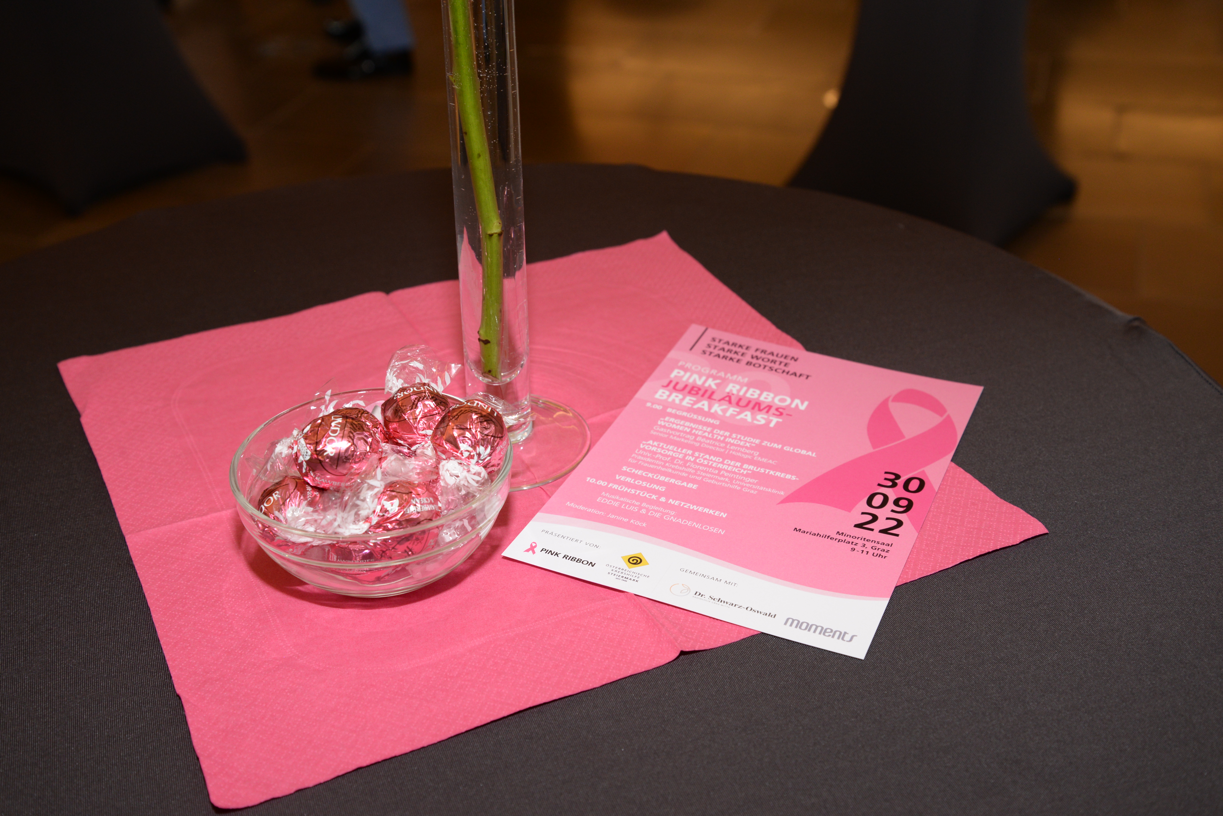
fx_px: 1563
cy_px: 408
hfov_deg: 42.7
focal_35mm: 46
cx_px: 612
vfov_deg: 29.2
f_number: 7.1
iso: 800
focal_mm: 46
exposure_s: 1/60
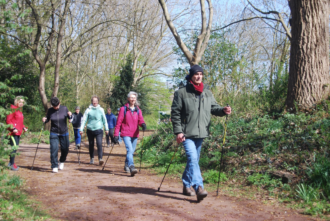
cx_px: 165
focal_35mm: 51
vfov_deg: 26.5
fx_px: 468
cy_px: 110
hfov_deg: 38.8
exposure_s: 1/500
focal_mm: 34
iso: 220
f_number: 4.8
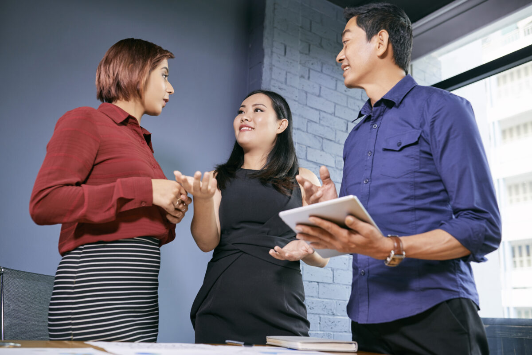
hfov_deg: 54.4
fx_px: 517
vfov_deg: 37.9
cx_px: 266
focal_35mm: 35
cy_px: 178
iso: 250
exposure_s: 1/125
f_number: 3.2
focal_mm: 35
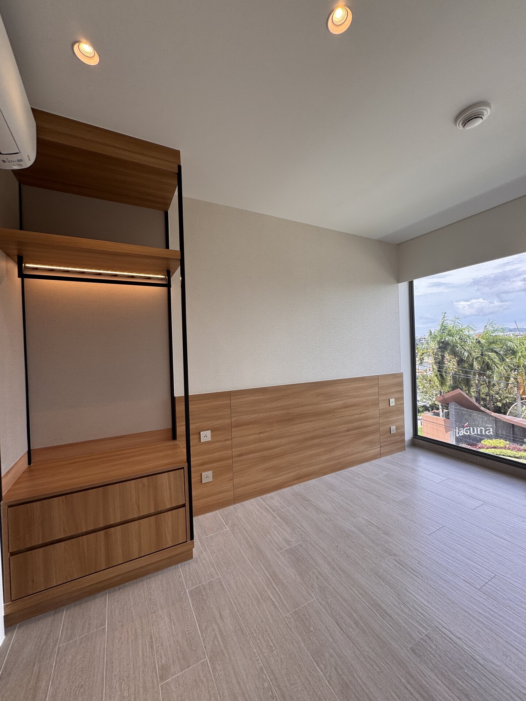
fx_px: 284
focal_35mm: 14
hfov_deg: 85.7
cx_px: 263
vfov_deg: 102.1
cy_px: 350
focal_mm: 2.22
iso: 40
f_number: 2.2
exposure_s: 1/138
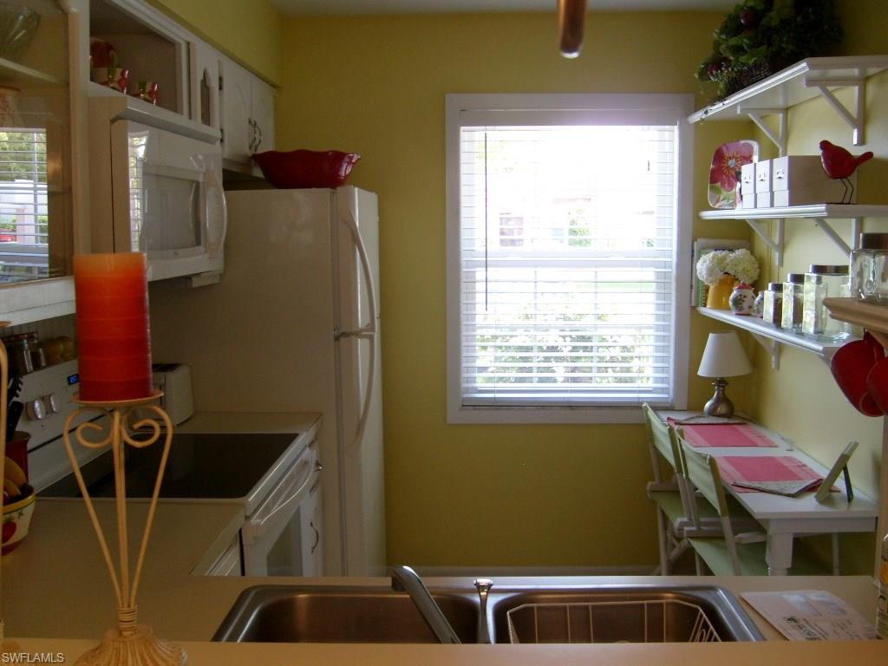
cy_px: 333
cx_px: 444
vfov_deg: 40.7
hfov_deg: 52.6
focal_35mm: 35
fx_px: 898
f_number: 2.8
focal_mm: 5.8
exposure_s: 1/45
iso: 100
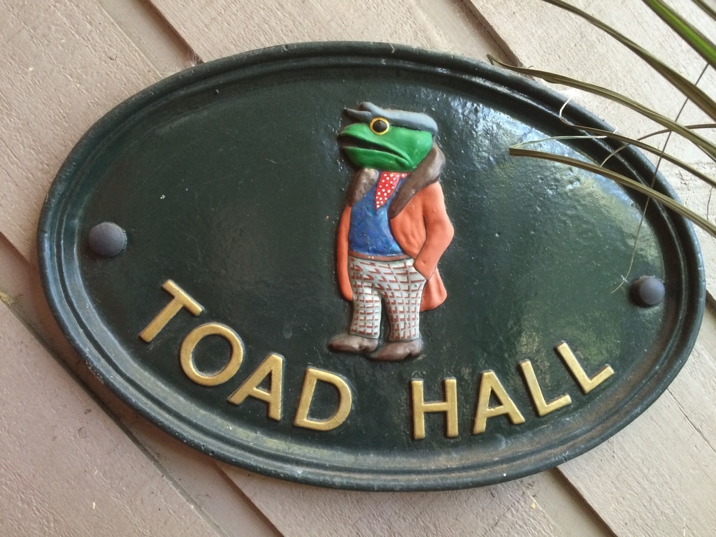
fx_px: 600
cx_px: 358
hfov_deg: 61.7
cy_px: 268
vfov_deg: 48.2
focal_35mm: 29
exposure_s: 1/33
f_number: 2.2
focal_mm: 4.15
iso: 250
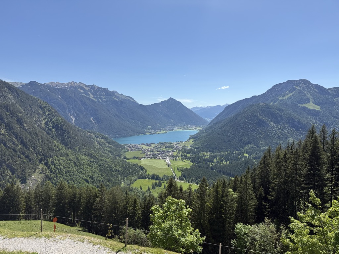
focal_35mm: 24
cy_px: 127
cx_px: 170
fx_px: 235
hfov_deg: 71.6
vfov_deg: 56.8
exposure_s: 1/4975
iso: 80
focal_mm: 6.76
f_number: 1.78
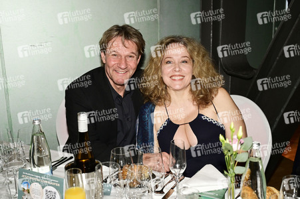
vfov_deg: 33.4
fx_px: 333
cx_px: 150
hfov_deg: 48.5
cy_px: 100
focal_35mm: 40
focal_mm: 40
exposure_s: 1/200
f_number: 5
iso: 2000
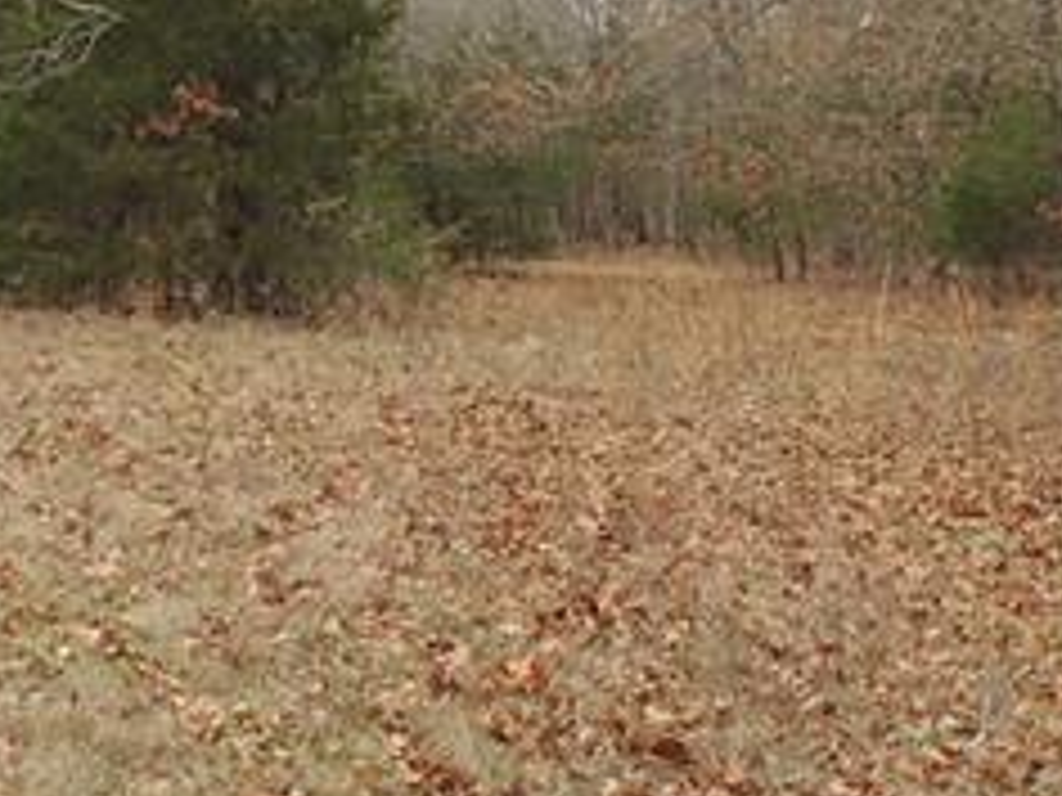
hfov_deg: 18.9
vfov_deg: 14.2
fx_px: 3191
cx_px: 454
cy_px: 423
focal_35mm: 104
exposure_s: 1/200
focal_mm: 4.3
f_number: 3
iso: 100
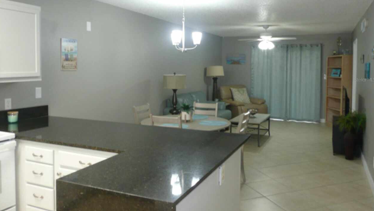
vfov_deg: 37.6
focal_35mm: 31
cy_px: 79
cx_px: 187
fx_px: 307
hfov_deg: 62.6
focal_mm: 4.6
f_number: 3.3
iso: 100
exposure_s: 1/8
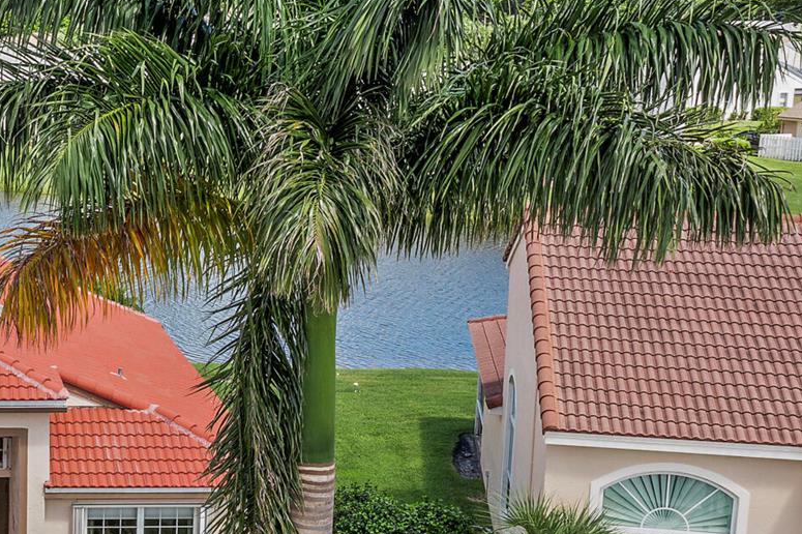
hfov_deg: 25.3
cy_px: 317
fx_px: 1648
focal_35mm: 74
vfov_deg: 18.4
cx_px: -87
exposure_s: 1/50
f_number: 5.6
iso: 100
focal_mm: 10.26
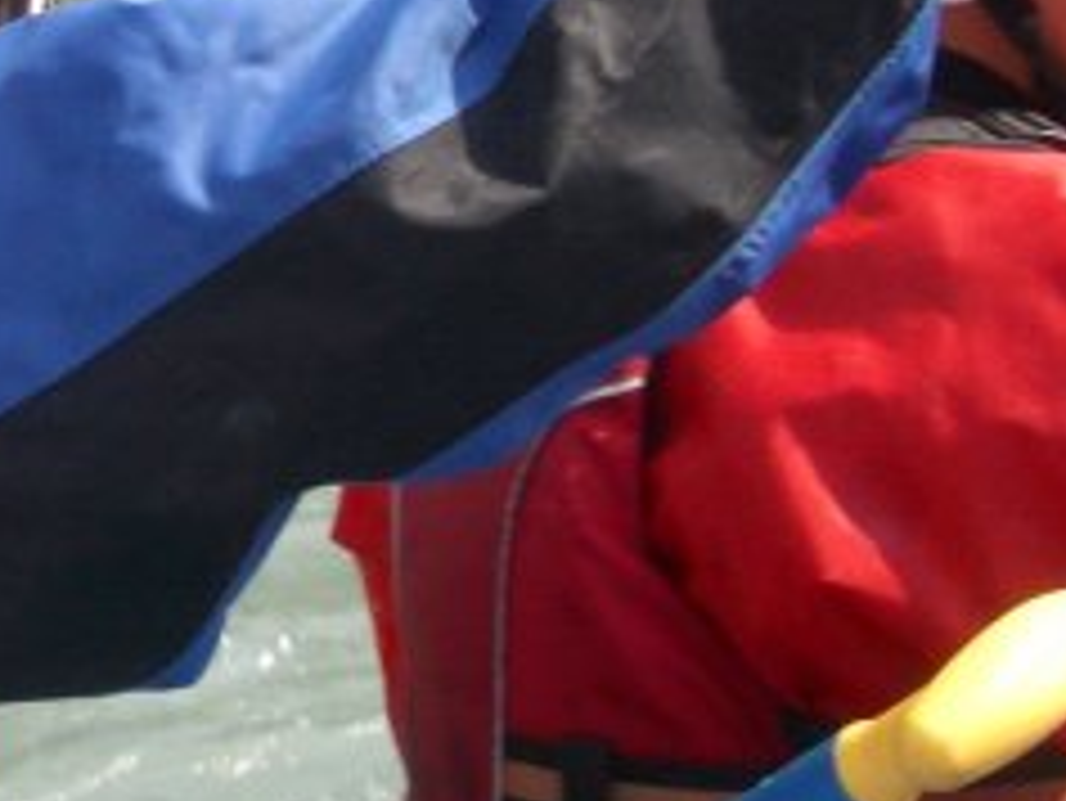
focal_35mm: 118
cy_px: -126
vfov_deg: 12.3
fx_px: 3636
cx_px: -193
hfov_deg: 16.1
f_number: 4.3
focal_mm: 5.8
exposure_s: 1/250
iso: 50
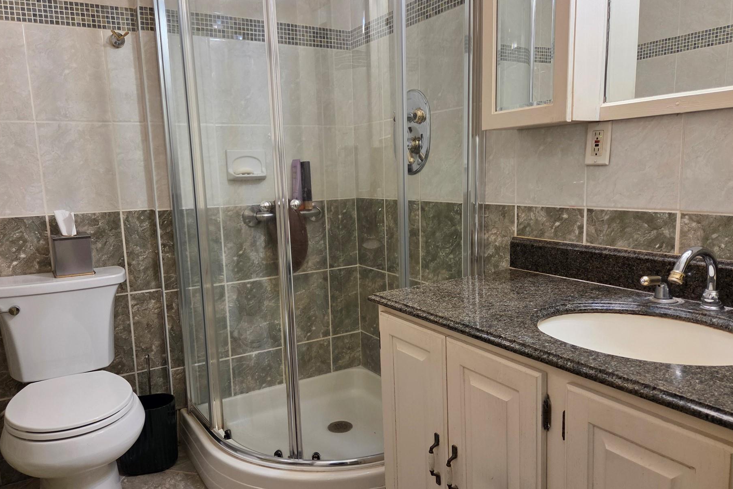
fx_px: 550
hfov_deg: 67.3
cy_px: 256
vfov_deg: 47.9
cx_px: 343
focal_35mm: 27
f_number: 1.8
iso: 250
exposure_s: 1/120
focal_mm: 5.4
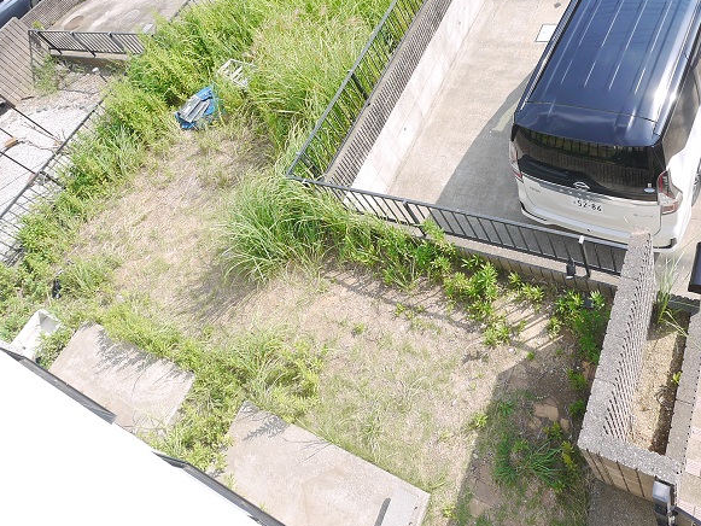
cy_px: 152
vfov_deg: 49.9
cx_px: 421
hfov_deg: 64.7
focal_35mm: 27
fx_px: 547
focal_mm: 7
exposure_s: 1/250
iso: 160
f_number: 6.3
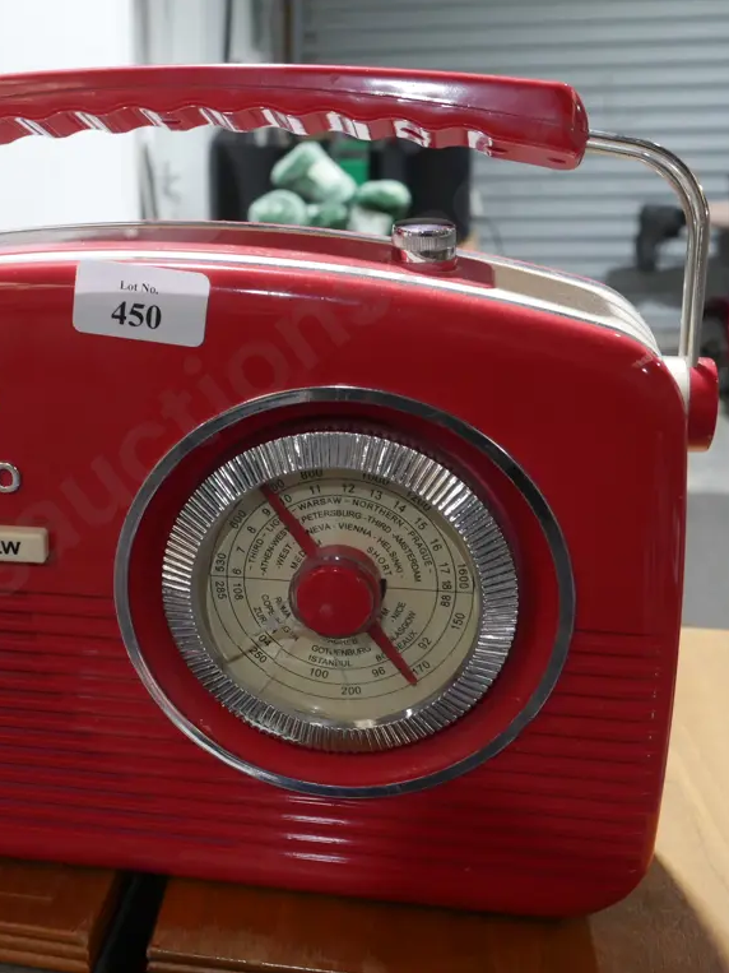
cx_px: 106
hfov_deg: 27.7
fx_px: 1432
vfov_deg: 37.5
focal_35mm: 51
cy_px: 485
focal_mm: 19
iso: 800
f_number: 5.6
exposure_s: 1/60
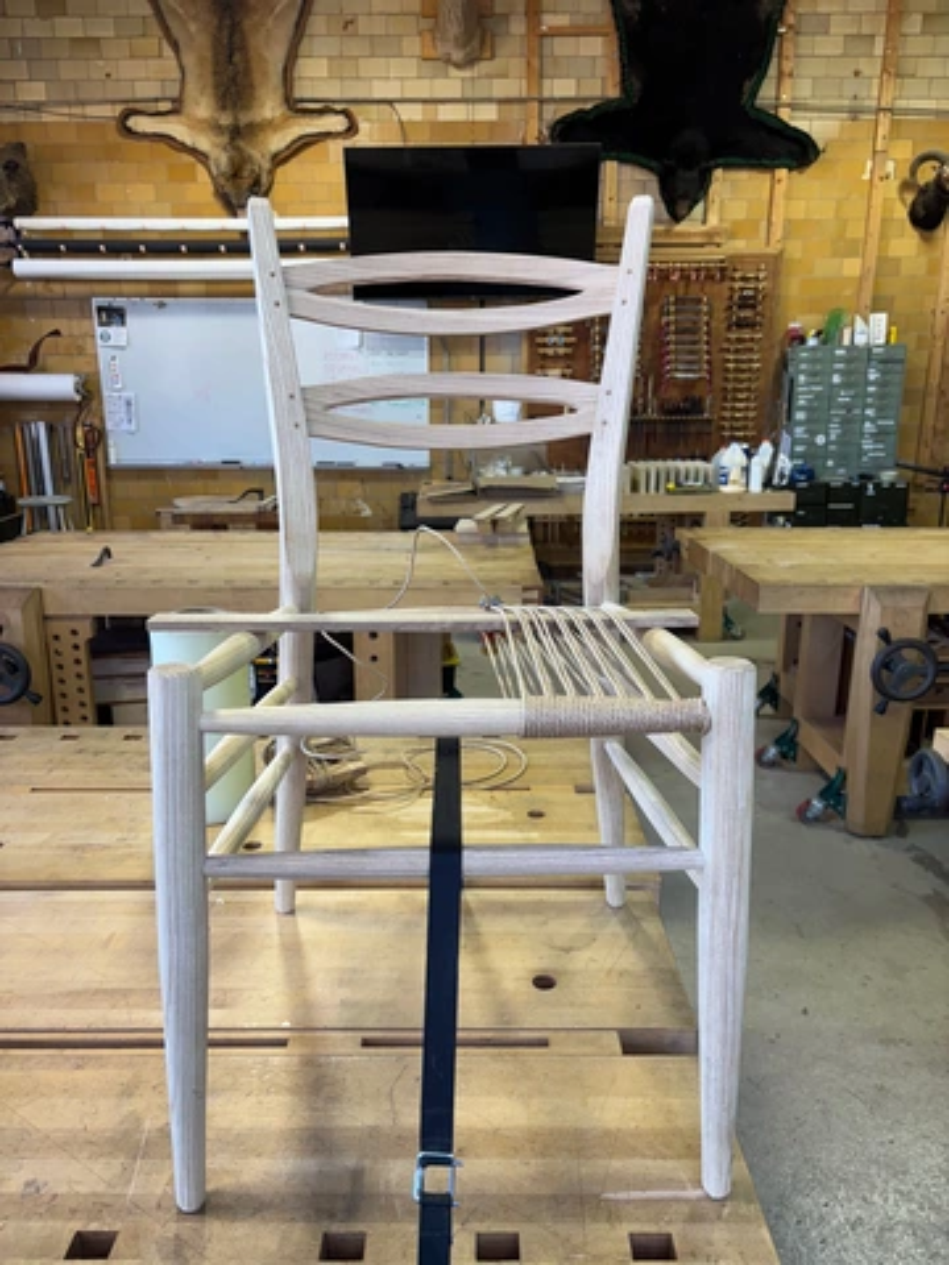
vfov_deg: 67.3
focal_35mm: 26
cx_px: 474
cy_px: 632
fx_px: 950
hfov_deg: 53.1
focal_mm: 5.96
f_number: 1.6
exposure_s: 1/120
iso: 64
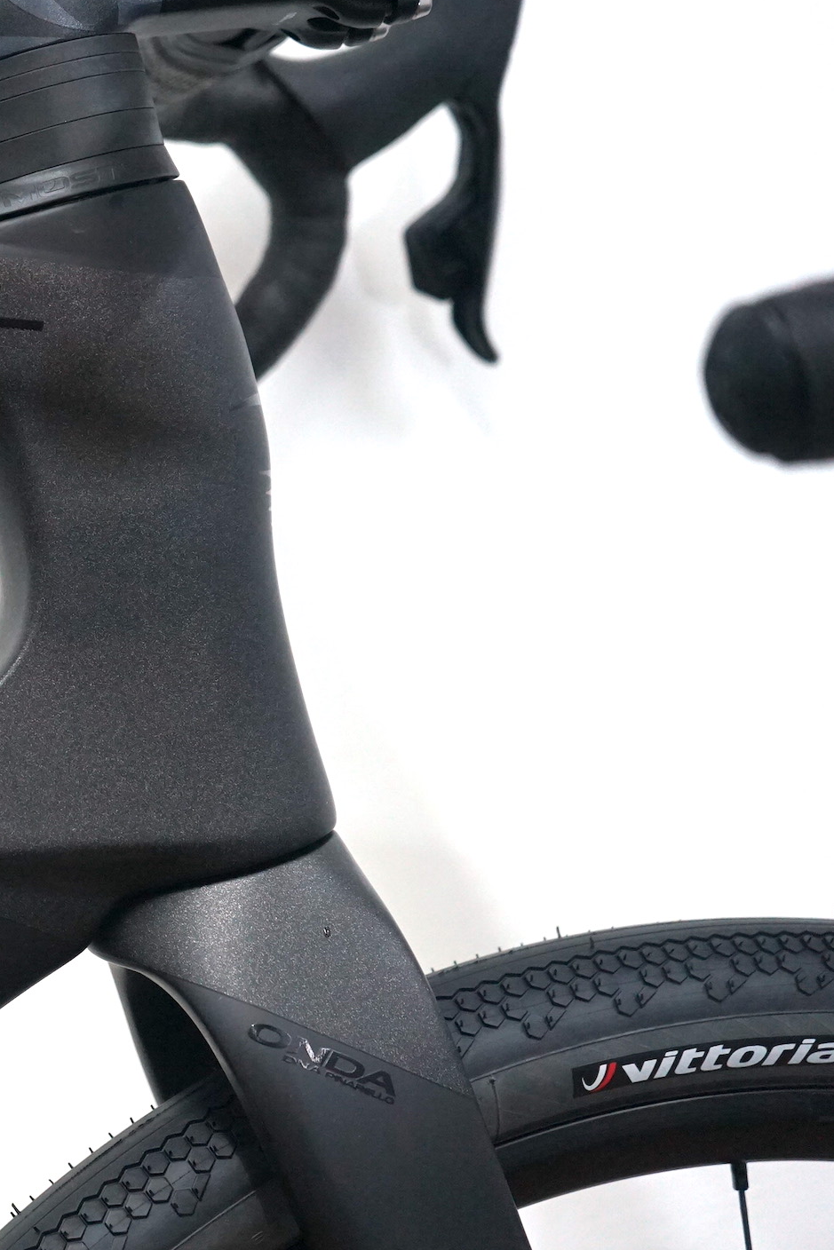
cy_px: 665
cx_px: -179
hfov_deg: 20.4
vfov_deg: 32.4
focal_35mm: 62
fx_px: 2154
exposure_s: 1/160
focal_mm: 38
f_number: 4.5
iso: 2000
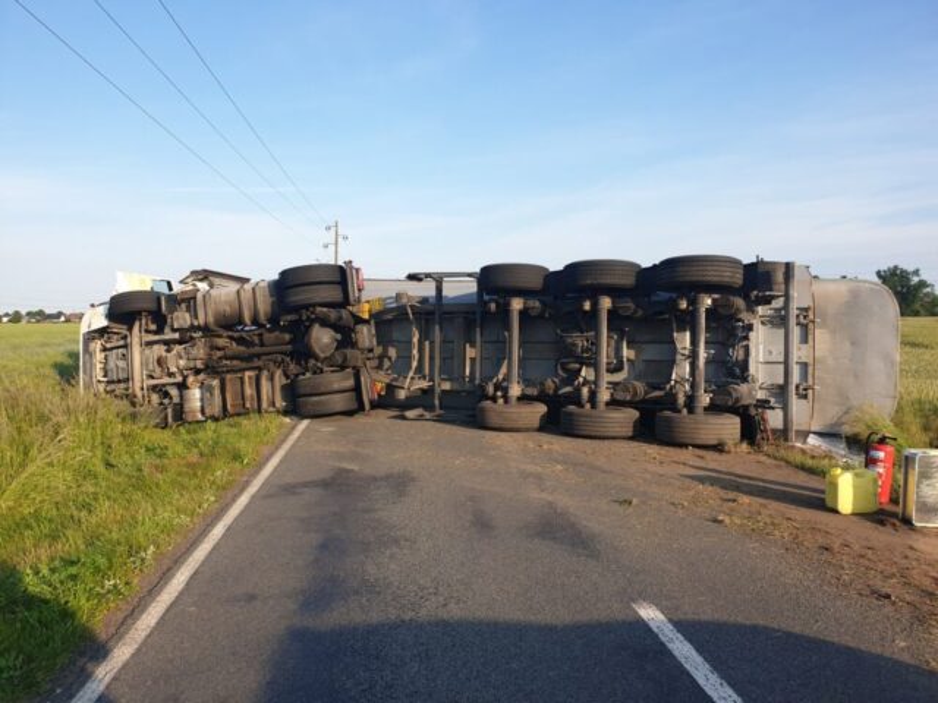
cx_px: 469
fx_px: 705
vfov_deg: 53.1
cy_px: 352
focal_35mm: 26
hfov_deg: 67.3
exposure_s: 1/650
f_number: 2.4
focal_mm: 4.3
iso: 50
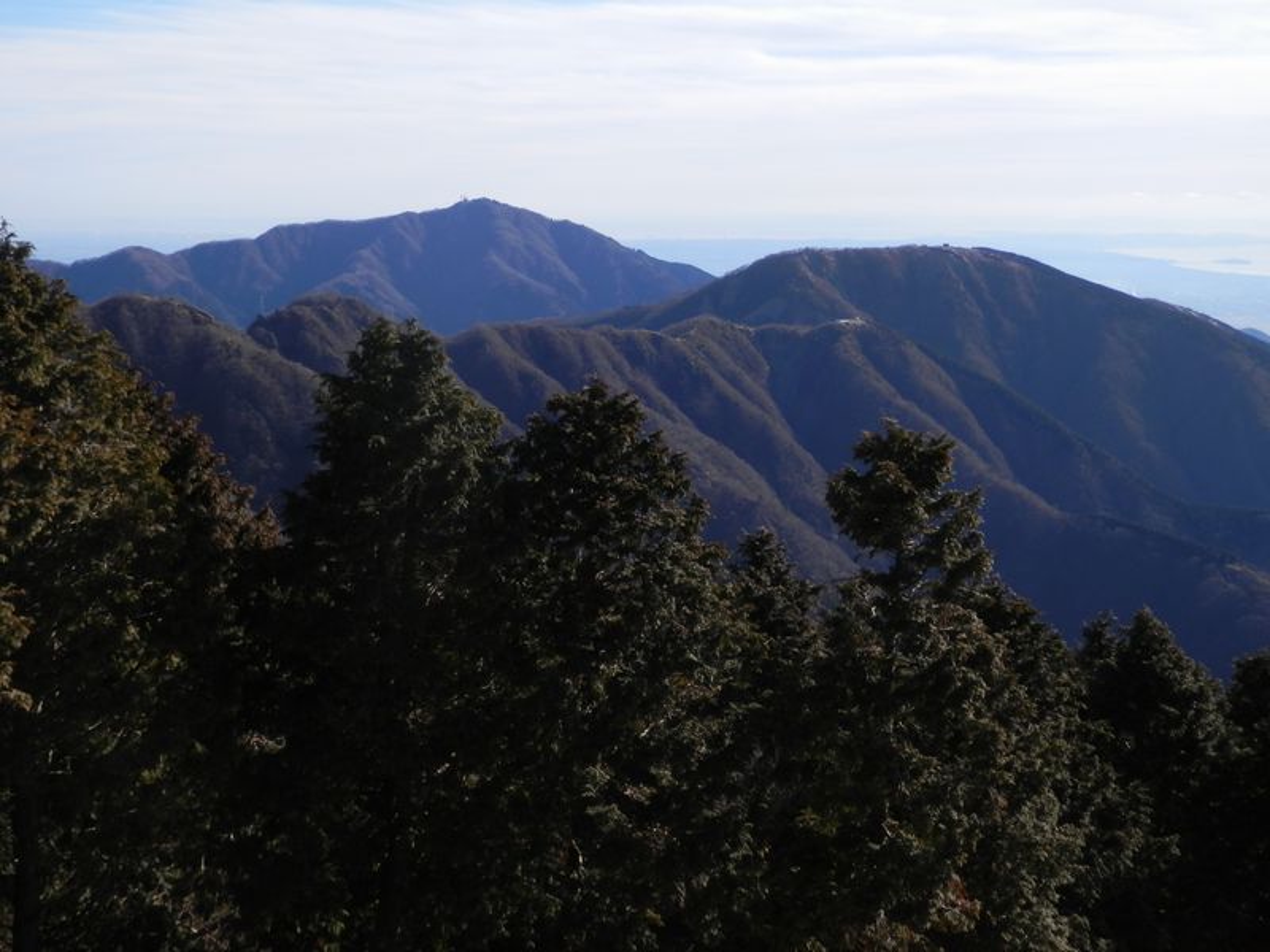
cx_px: 635
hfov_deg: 42.1
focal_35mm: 45
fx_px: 1651
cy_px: 476
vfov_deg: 32.2
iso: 80
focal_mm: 8
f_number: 3.8
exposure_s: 1/640
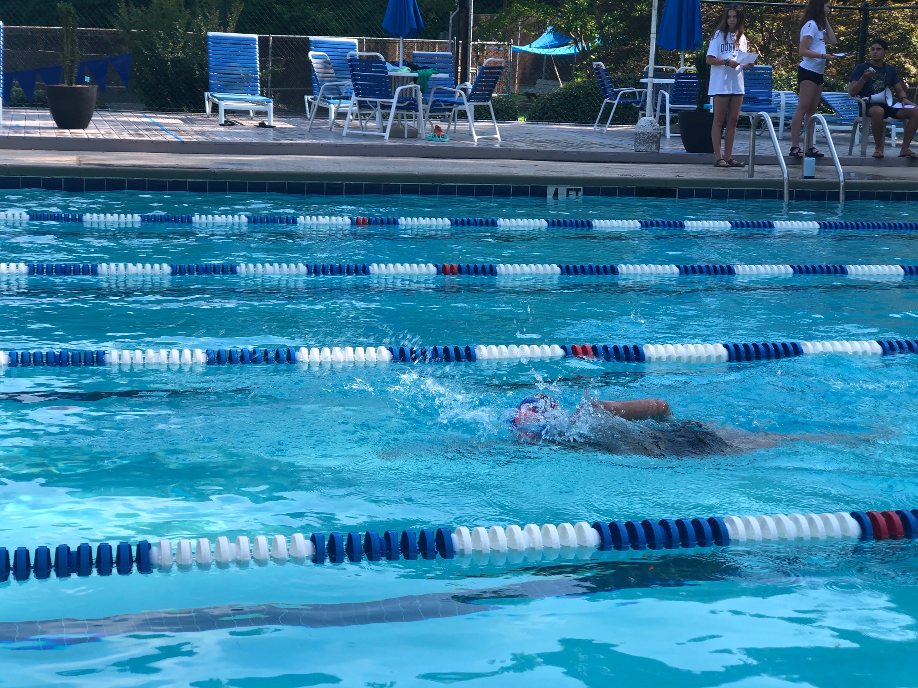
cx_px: 459
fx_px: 1512
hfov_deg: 33.8
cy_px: 344
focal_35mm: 57
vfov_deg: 25.7
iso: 20
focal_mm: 6.6
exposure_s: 1/134
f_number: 2.8
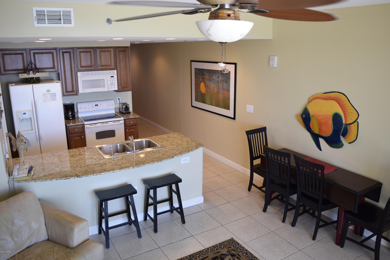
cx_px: 195
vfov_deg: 47.9
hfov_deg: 67.4
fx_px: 292
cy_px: 130
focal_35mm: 27
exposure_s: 1/80
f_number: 4
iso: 400
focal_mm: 18
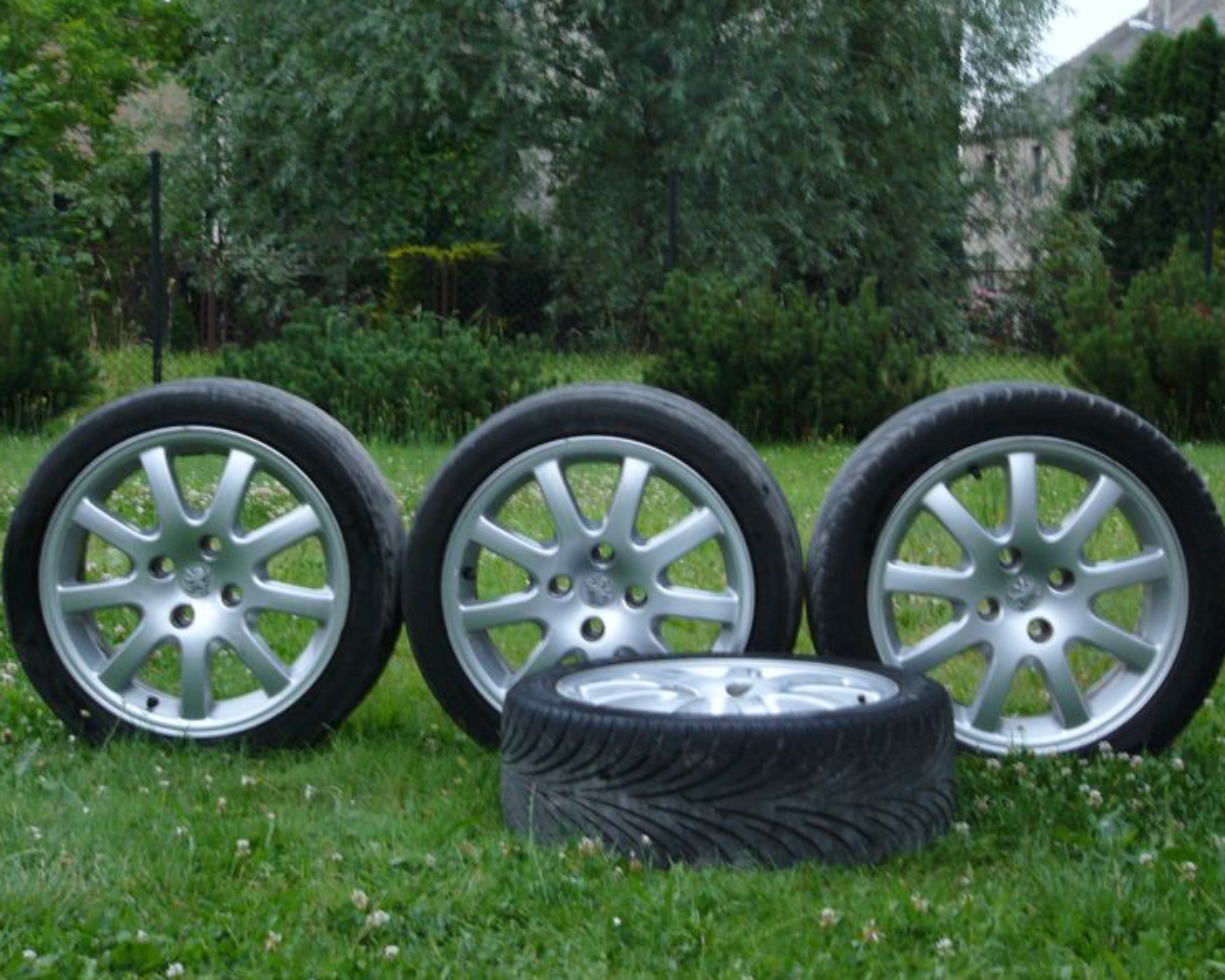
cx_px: 613
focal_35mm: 78
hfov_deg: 24.4
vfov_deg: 19.7
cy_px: 488
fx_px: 2828
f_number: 2.8
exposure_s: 1/4
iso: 100
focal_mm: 12.3
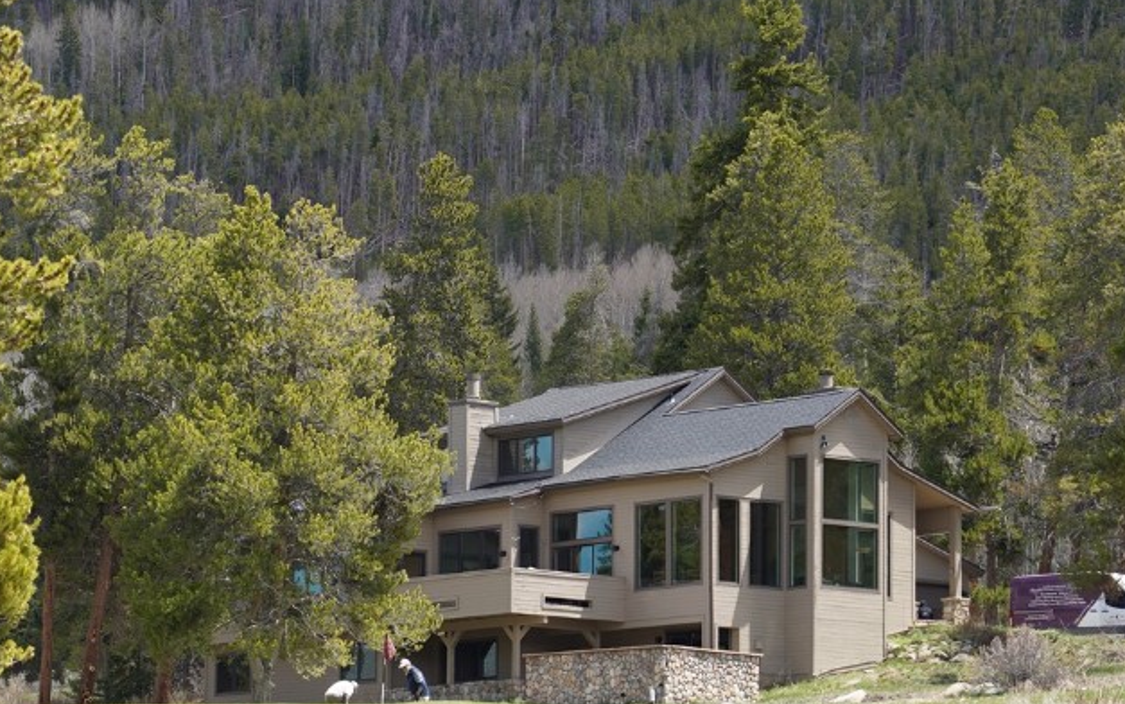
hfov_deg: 10.1
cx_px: 540
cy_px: 524
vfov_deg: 6.3
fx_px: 6378
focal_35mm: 208
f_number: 5.6
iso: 100
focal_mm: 111
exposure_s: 1/200
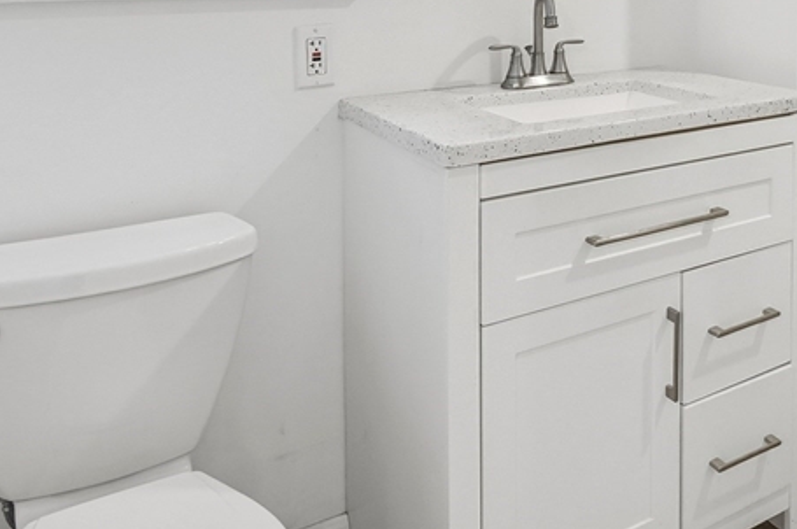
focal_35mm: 37
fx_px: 821
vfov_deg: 31.8
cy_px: -47
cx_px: 648
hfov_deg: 48.6
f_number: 7.1
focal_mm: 11
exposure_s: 1/250
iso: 800
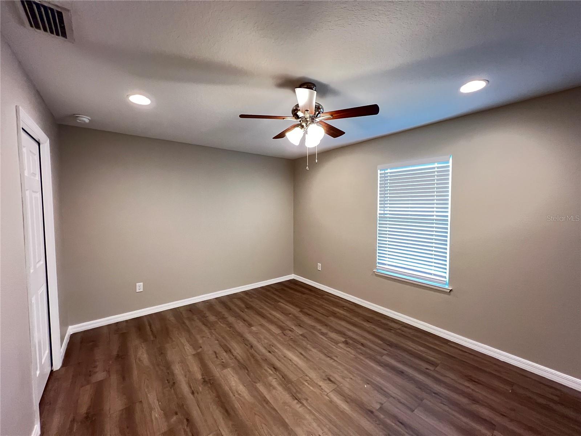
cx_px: 290
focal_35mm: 13
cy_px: 218
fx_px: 218
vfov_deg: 89.9
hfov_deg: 106.2
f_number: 1.8
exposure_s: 1/60
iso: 500
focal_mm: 1.57
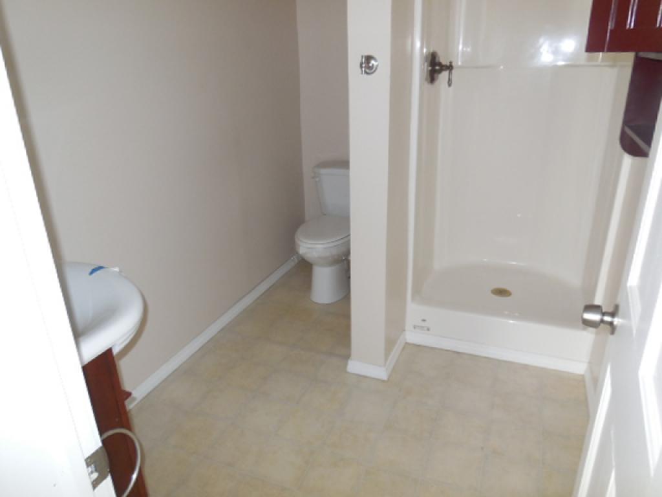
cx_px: 331
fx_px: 478
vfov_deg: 54.9
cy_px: 248
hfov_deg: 69.4
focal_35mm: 25
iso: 200
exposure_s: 1/25
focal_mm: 4.5
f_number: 3.1
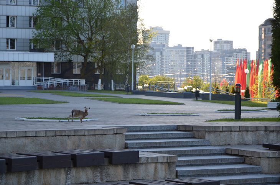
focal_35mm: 158
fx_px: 1222
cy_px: 92
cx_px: 140
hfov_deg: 13.1
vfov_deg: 8.7
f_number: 7.1
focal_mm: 105
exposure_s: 1/200
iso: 200
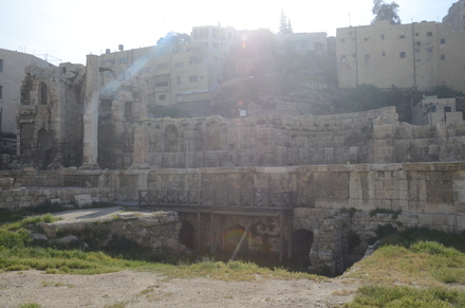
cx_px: 232
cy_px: 154
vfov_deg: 43.4
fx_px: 387
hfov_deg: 62.1
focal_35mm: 30
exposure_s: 1/500
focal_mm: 20
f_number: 11
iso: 320
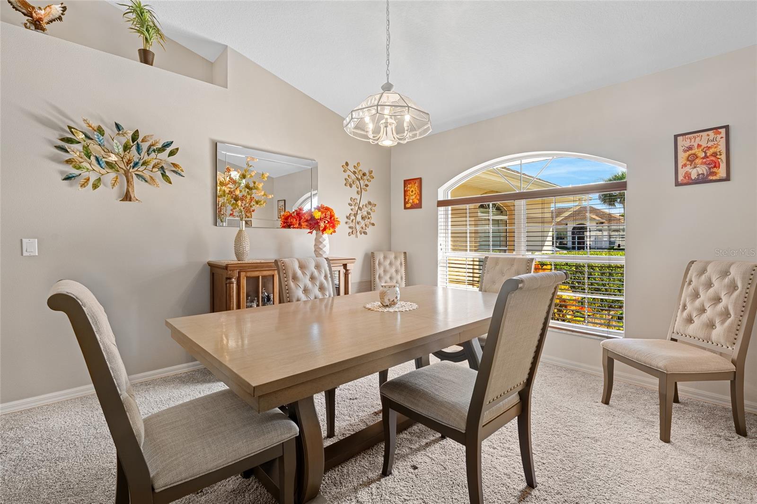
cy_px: 252
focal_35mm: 16
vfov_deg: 73.7
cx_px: 378
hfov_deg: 96.7
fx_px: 336
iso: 400
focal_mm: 16
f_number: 8
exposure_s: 1/800
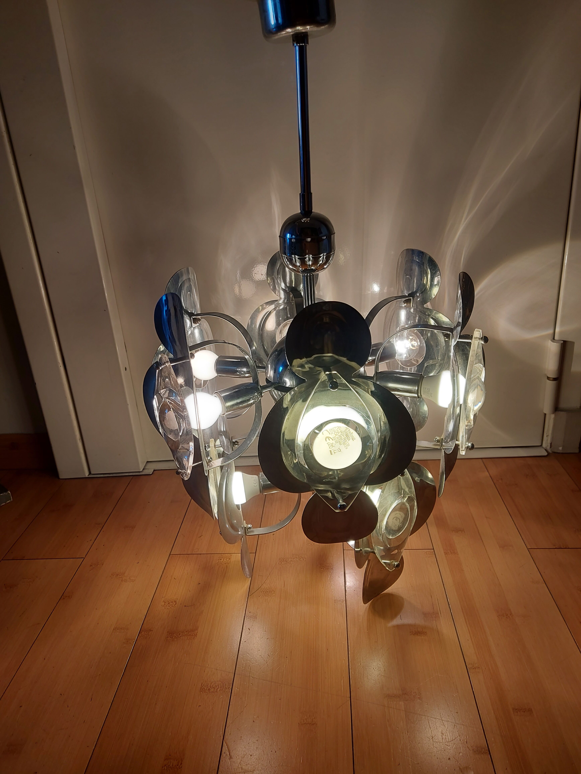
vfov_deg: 71.6
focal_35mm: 24
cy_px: 387
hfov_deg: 56.8
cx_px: 290
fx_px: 537
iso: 32
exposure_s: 1/109
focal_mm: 5.23
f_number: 1.8
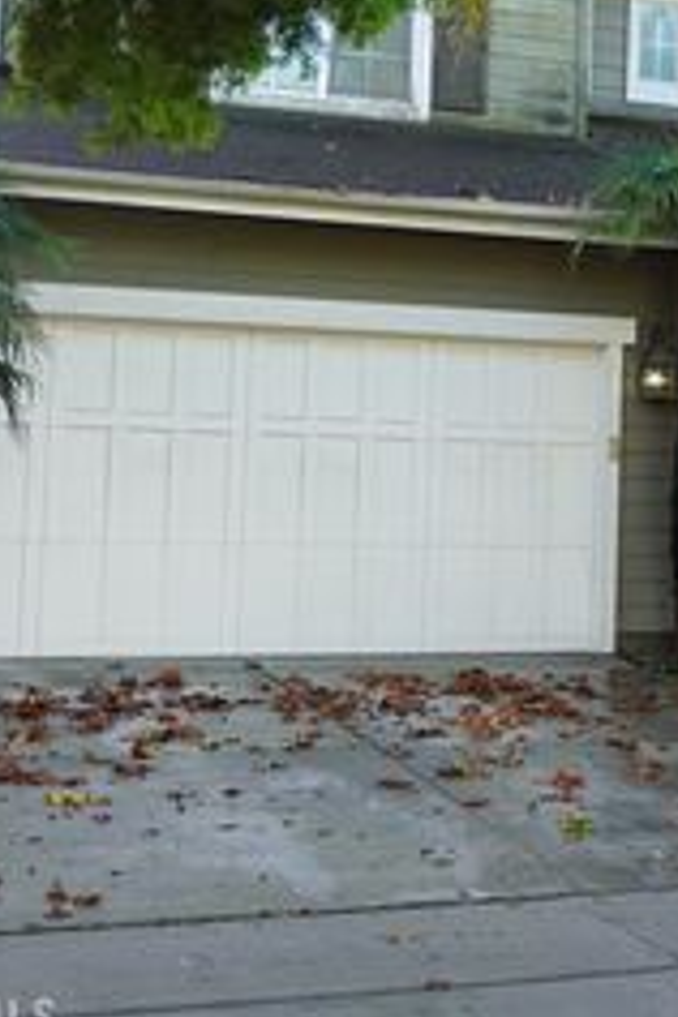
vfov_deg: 26.5
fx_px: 2147
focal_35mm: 76
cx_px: 841
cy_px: 333
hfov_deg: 17.1
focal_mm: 24
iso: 100
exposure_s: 1/60
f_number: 4.5
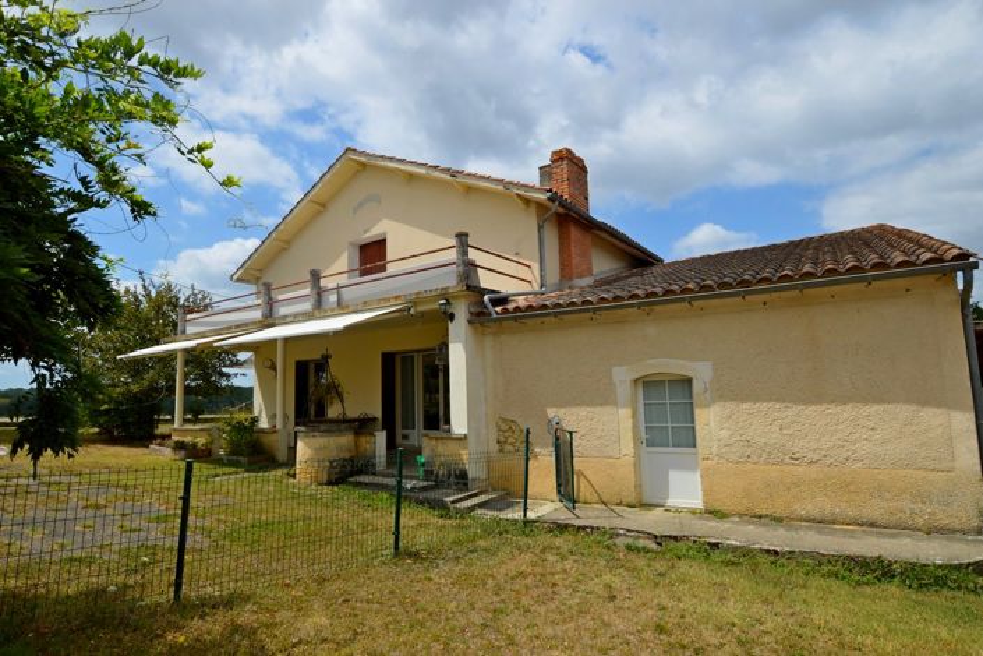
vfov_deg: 63.2
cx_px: 492
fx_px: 532
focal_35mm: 20
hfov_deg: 85.4
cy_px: 328
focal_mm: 13
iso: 100
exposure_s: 1/320
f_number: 9
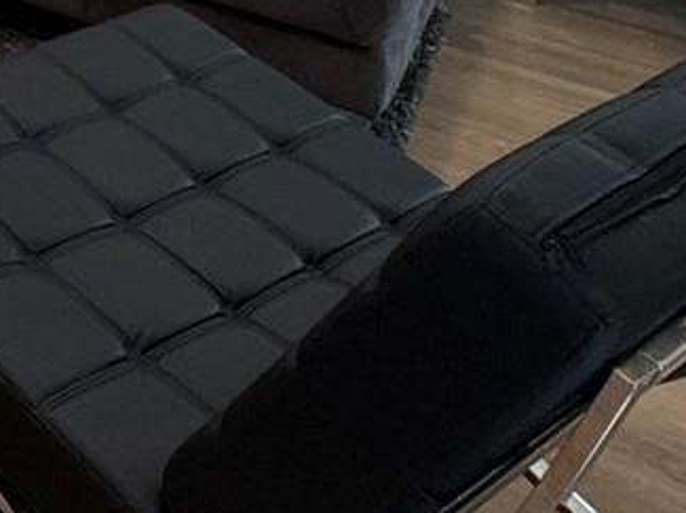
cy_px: -424
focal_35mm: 69
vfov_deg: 17.2
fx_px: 1366
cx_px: -504
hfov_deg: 20.8
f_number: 2.2
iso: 250
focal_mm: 2.22
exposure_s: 1/120
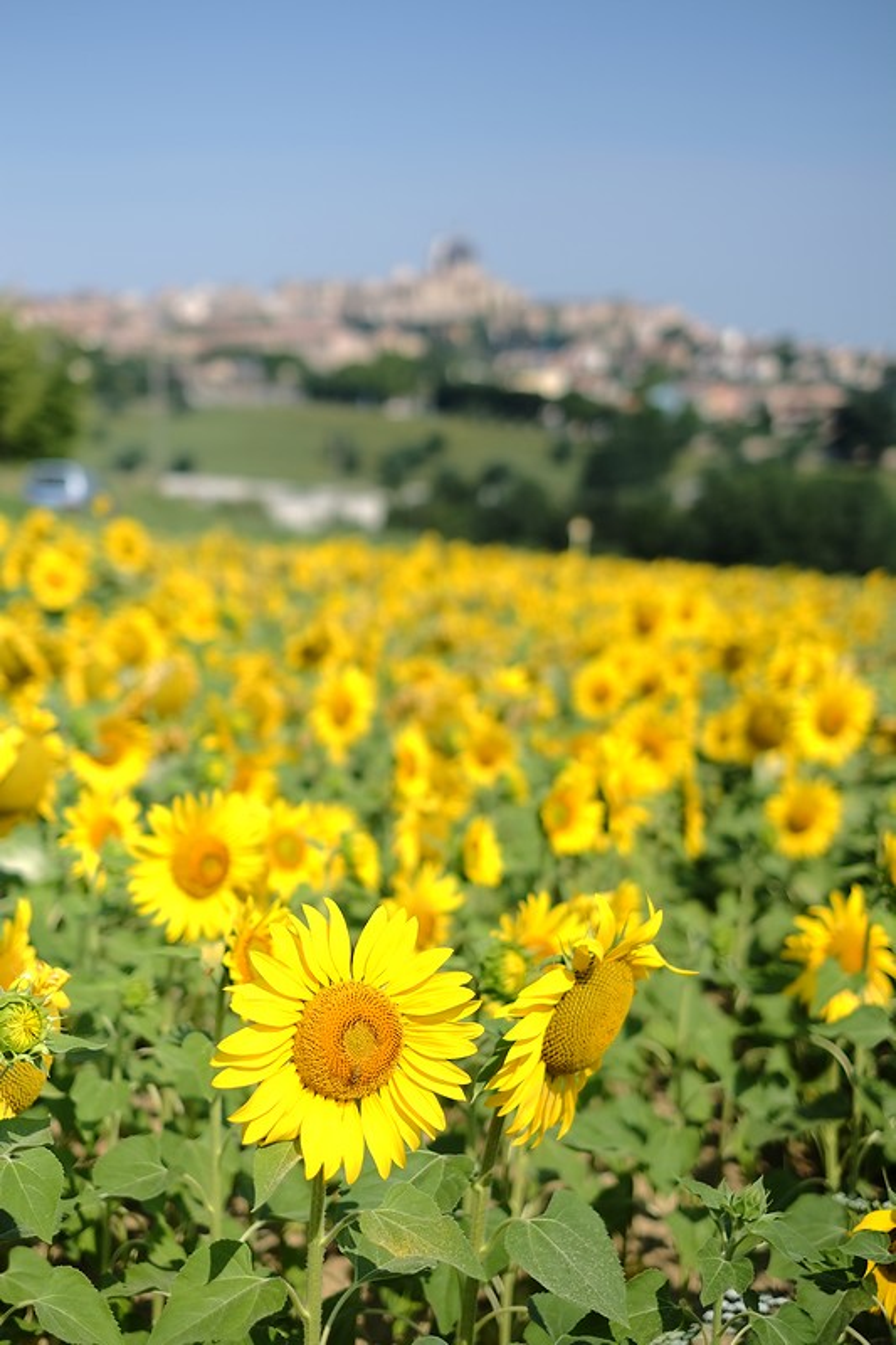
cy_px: 672
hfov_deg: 25.5
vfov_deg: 37.5
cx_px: 448
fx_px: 1979
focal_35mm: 53
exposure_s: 1/4000
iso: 100
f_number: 1.8
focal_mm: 35
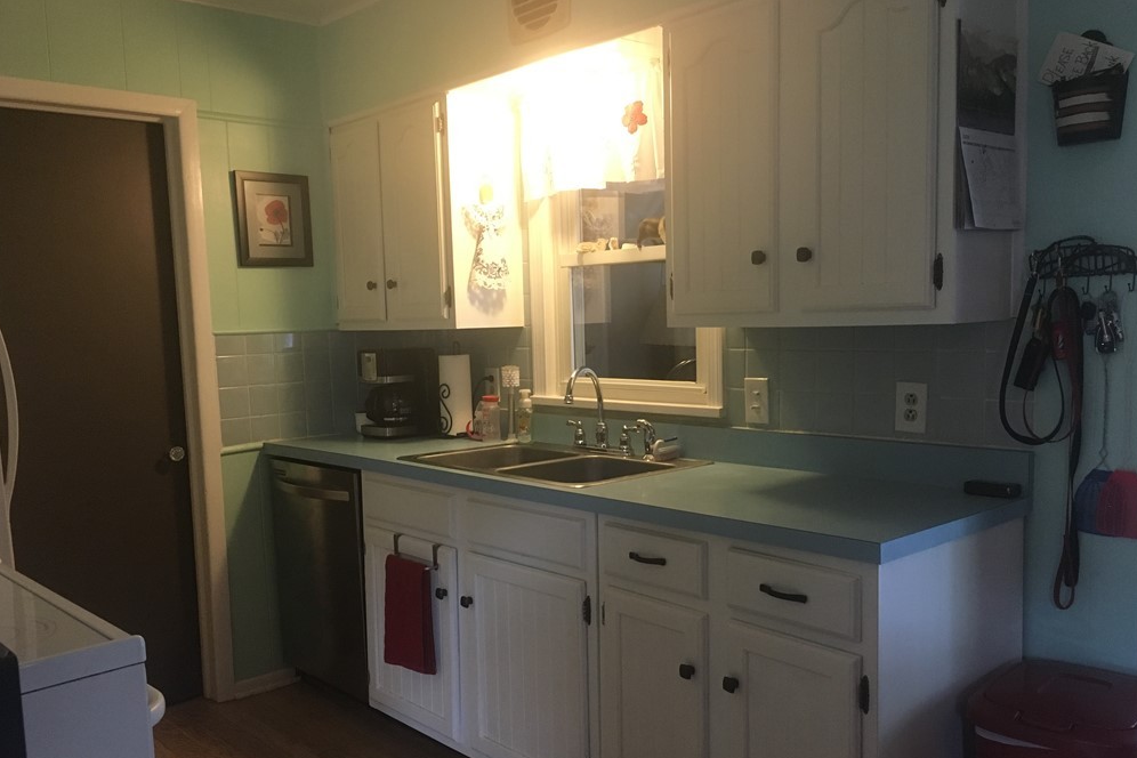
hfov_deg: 60.3
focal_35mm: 31
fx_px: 979
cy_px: 419
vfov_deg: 42.3
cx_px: 566
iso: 160
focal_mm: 4.15
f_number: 2.2
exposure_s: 1/30
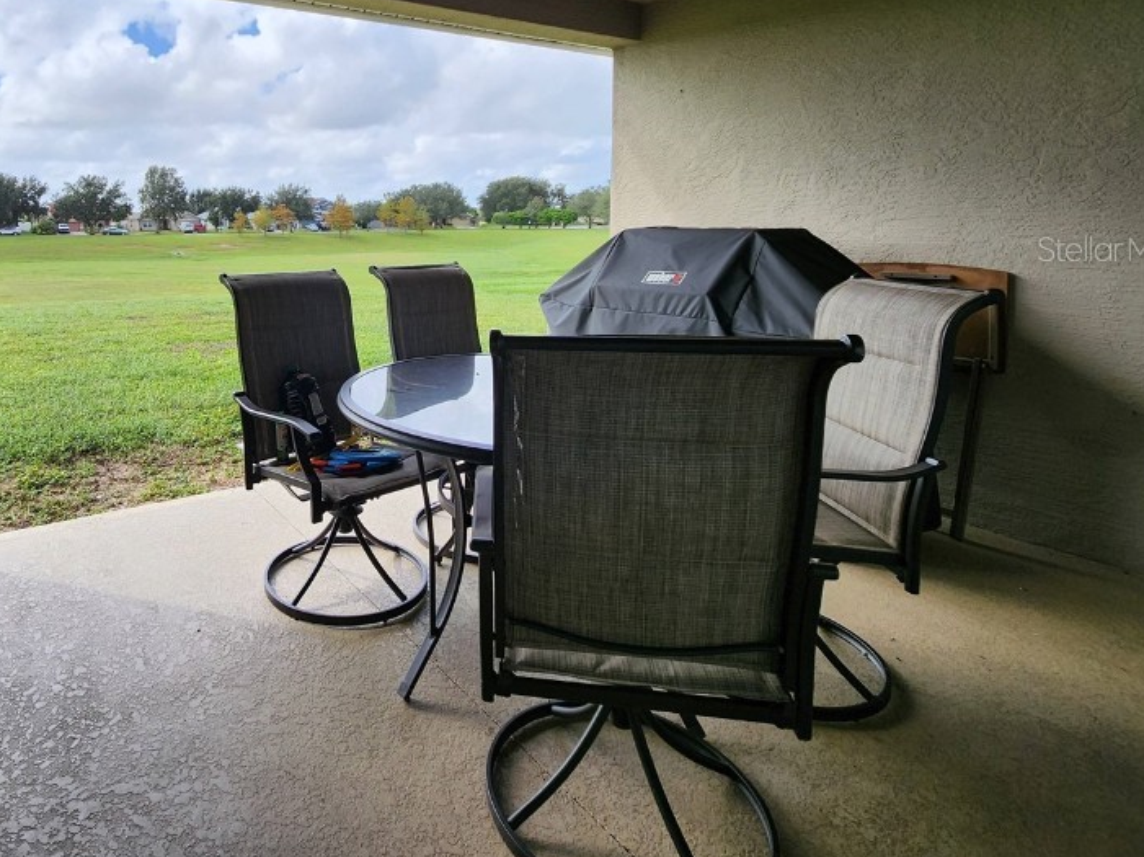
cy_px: 248
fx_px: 628
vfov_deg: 65.7
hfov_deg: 81.0
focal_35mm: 19
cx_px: 356
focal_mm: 2.2
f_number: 2.2
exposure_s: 1/563
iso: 50
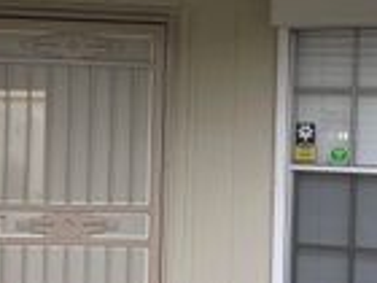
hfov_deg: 21.9
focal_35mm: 89
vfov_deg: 16.6
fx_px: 969
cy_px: 139
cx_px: 132
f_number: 1.6
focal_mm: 5.1
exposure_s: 1/807
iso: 32
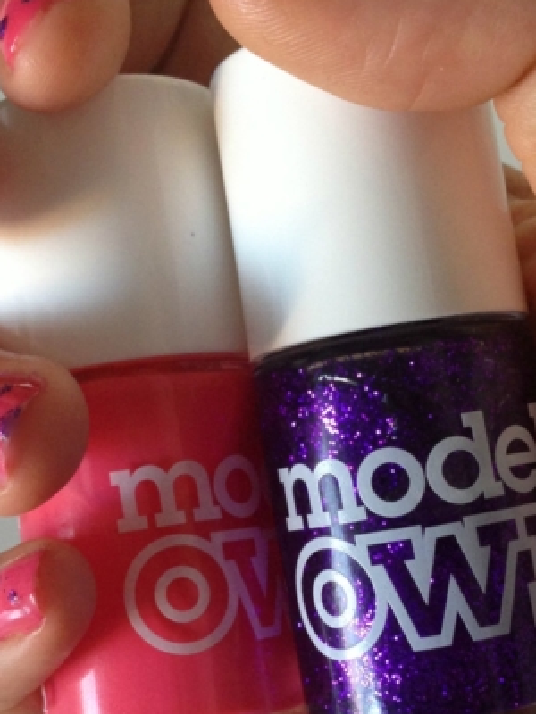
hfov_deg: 22.3
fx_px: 1363
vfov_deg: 29.3
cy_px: 452
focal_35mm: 66
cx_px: 275
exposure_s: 1/20
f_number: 2.4
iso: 100
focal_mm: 4.13
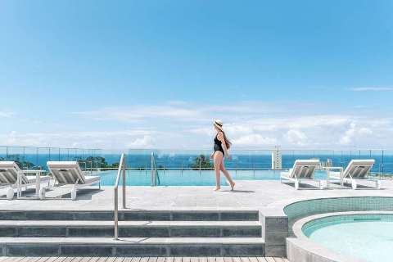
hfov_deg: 58.7
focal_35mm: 32
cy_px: 131
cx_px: 196
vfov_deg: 41.1
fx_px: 349
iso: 100
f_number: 4
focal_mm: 32
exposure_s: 1/1600
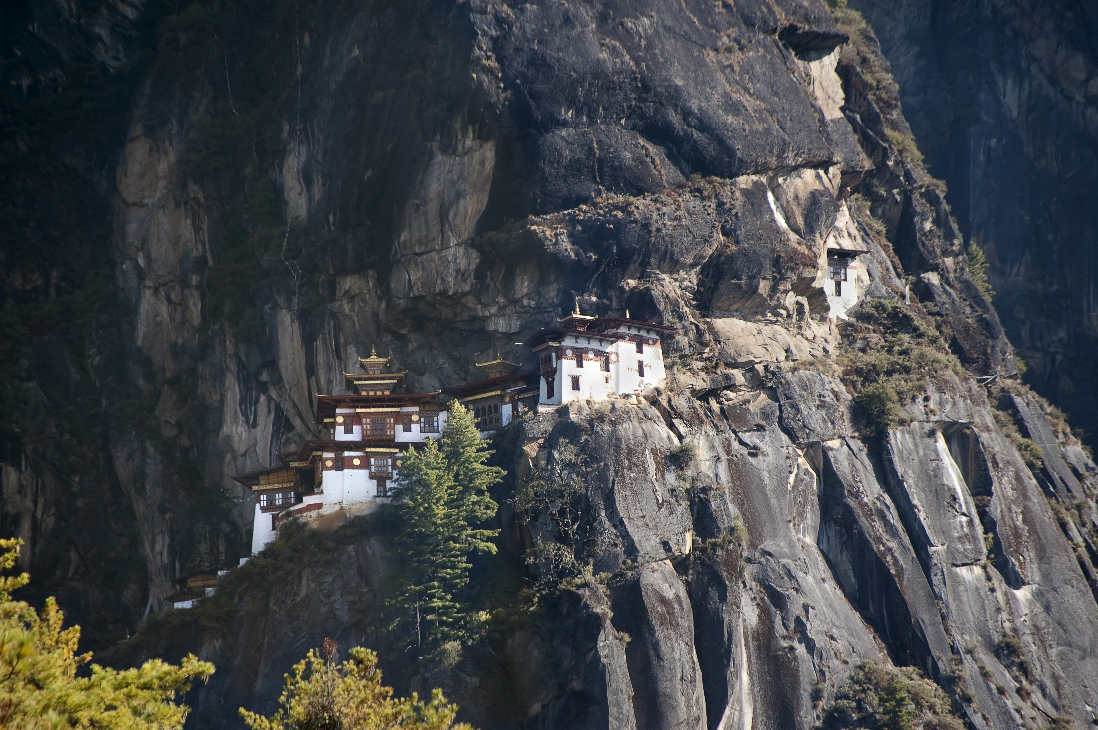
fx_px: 6096
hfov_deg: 10.3
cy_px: 365
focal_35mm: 200
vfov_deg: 6.9
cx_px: 549
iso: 200
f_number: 7.1
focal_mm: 200
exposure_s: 1/200
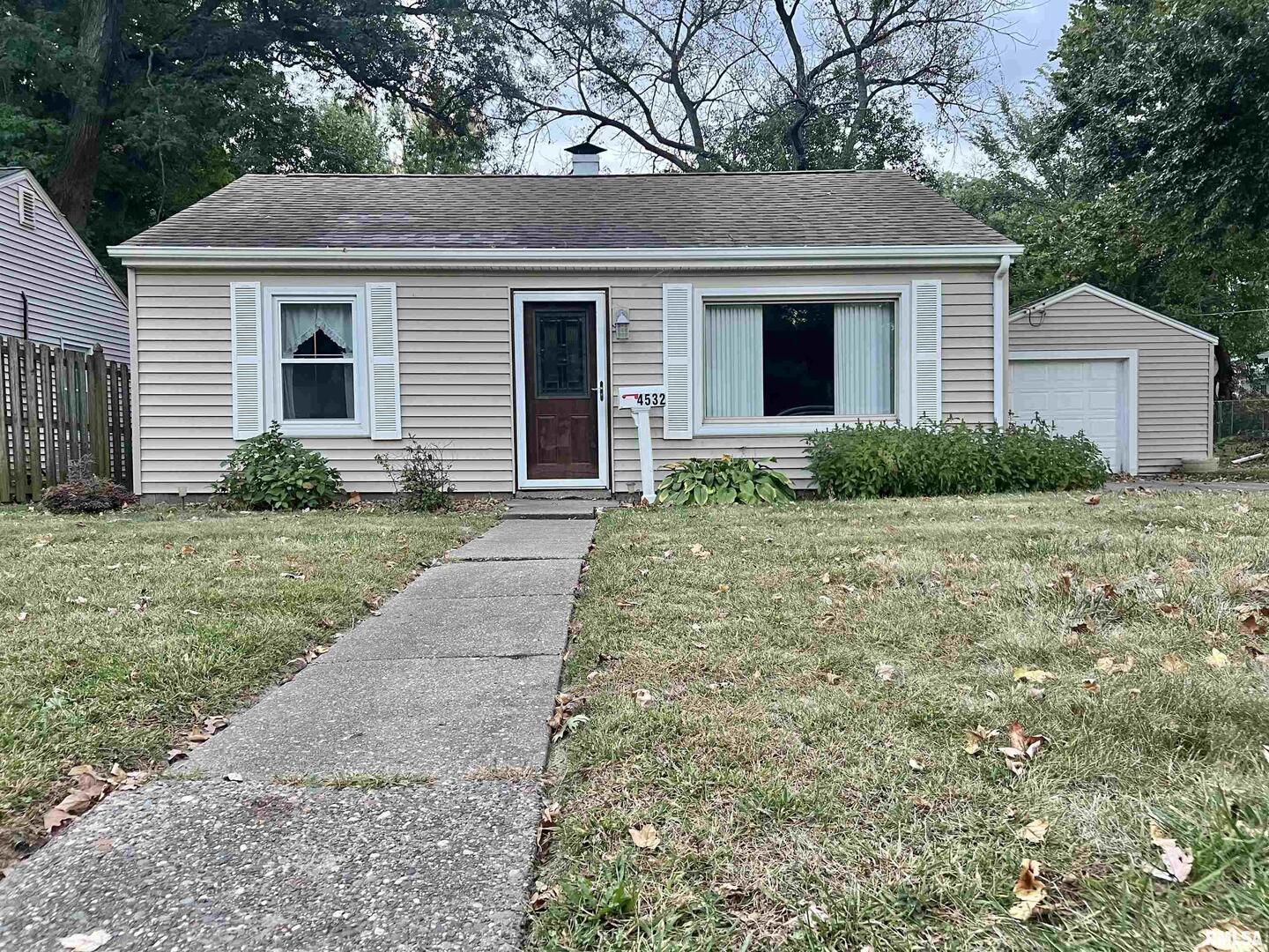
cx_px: 634
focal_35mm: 26
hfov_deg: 67.3
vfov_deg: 53.1
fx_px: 953
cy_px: 476
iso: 200
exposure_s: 1/60
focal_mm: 5.7
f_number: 1.5
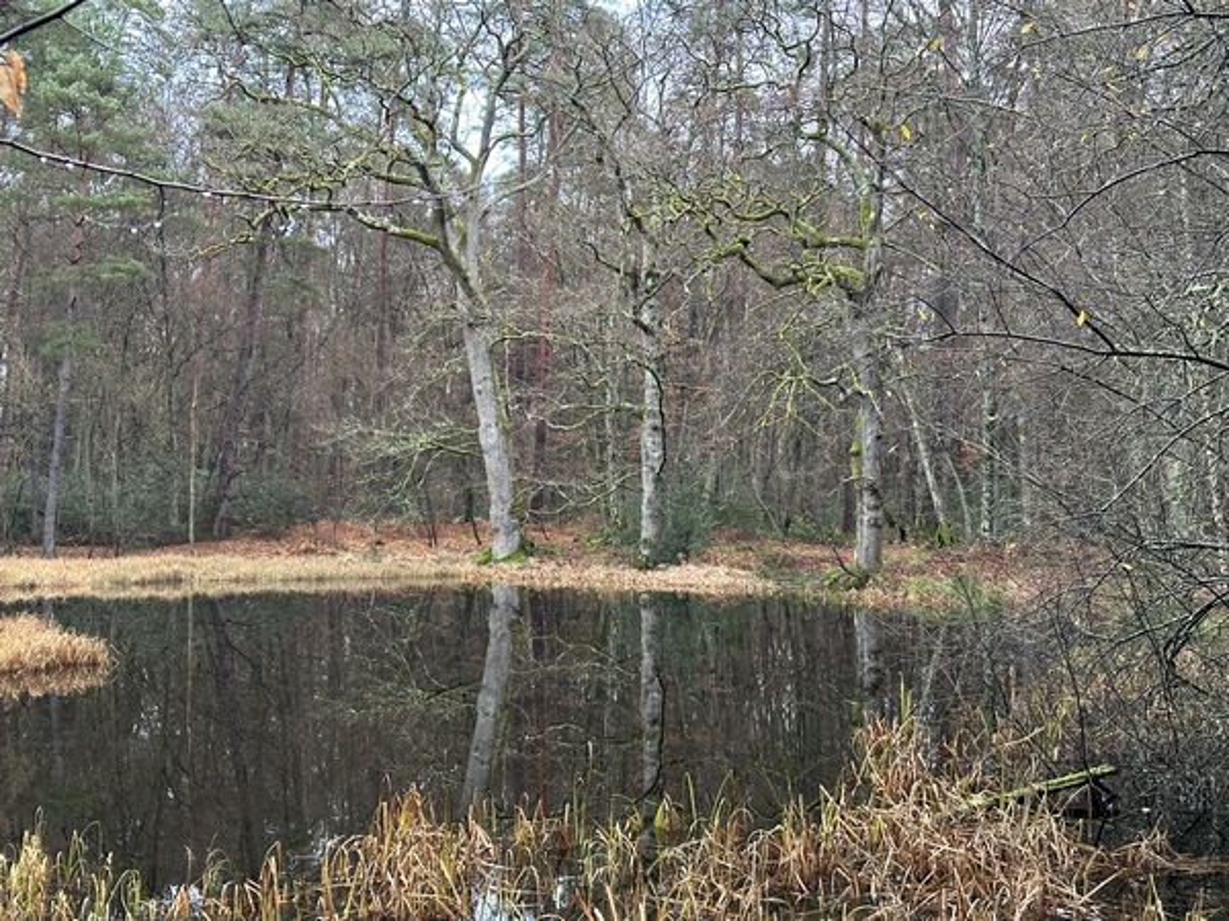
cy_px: 460
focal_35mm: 48
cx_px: 614
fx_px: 1704
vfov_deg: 30.3
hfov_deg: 39.7
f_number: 1.78
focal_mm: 6.86
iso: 250
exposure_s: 1/51
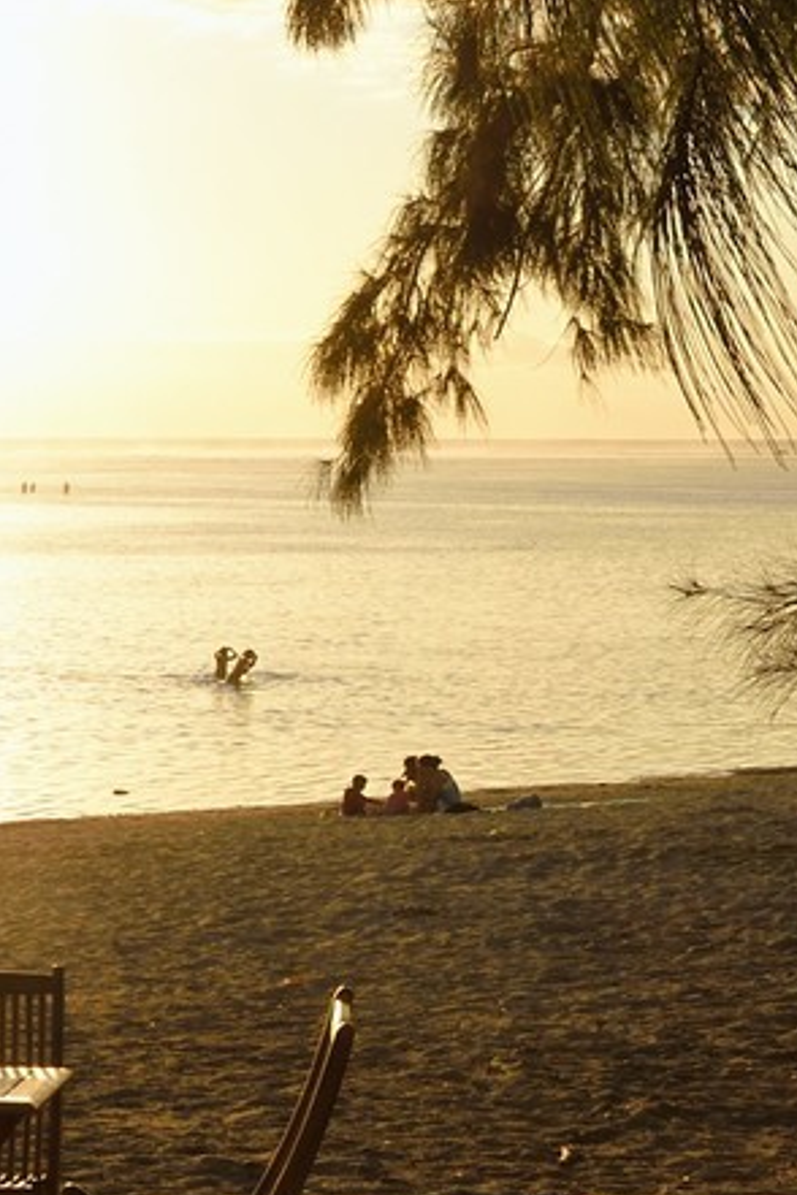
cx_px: -1328
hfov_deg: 10.9
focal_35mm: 98
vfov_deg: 20.5
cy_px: 982
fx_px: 3254
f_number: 13
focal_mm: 27
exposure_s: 1/250
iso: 200
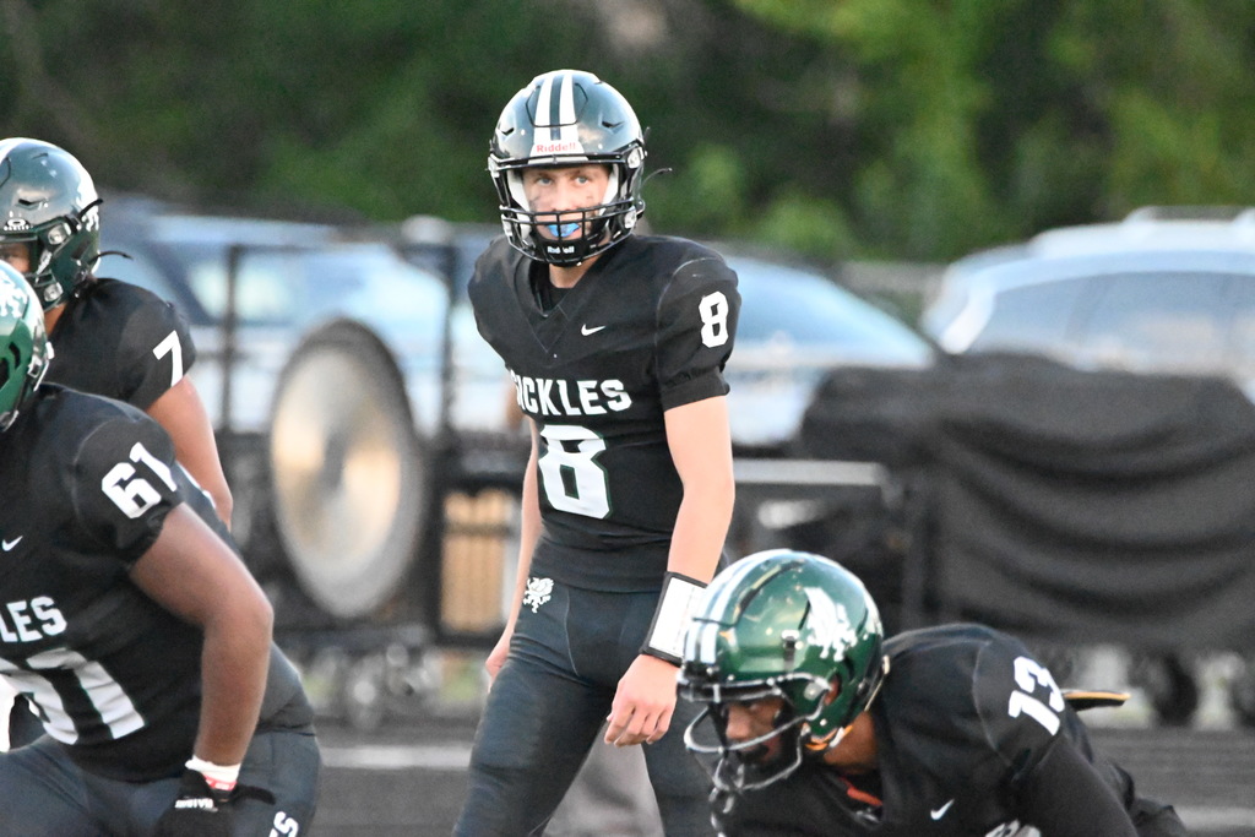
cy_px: 418
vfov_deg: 1.5
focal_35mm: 900
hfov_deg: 2.3
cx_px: 628
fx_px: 31377
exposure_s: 1/2000
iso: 32000
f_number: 7.1
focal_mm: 600
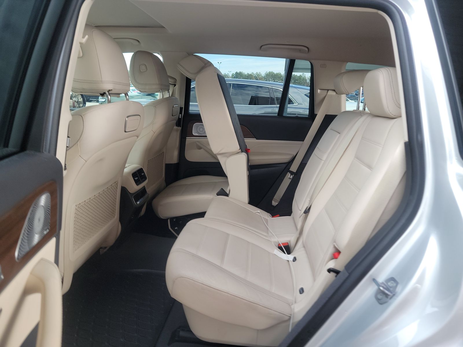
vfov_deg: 56.8
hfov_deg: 71.6
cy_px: 174
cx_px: 232
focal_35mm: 24
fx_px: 321
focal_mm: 6.7
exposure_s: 1/59
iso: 58
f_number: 1.8
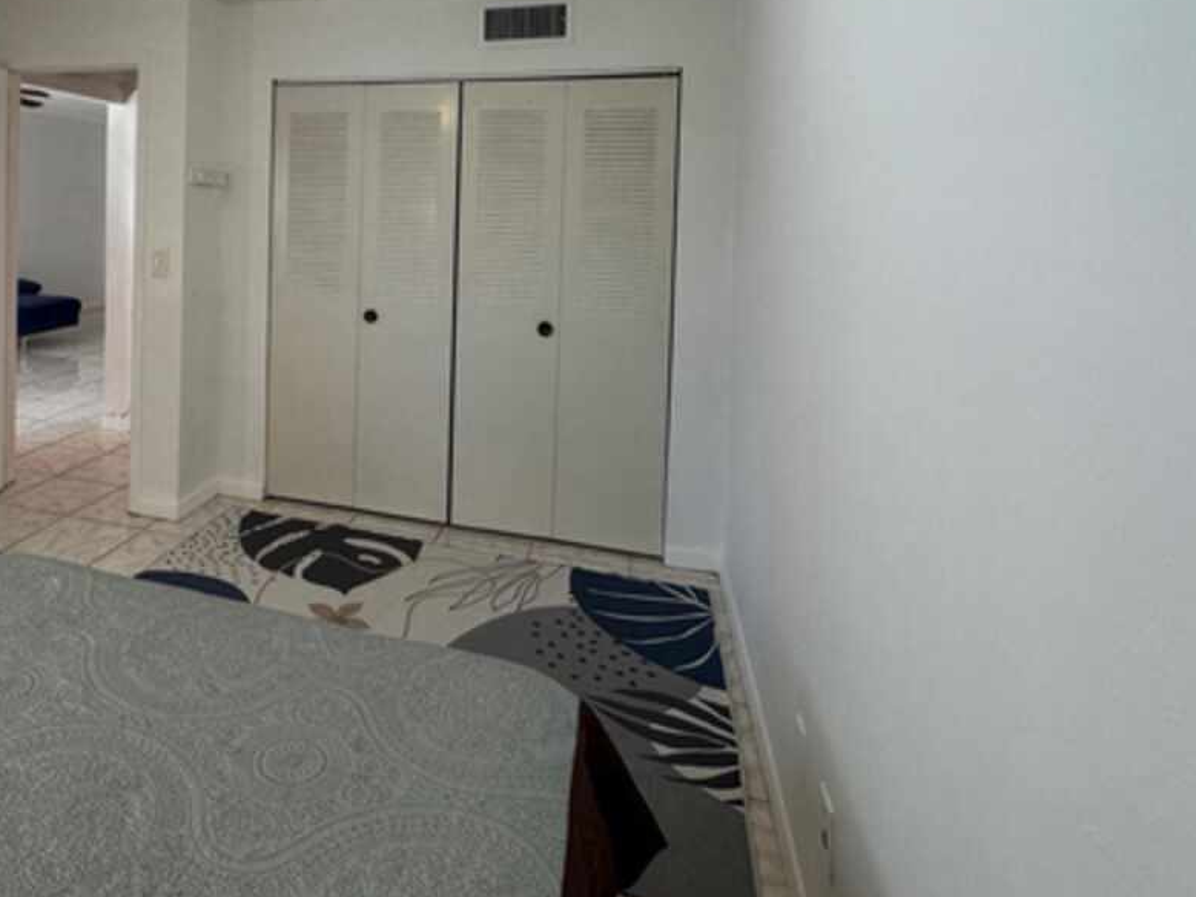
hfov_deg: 71.2
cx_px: 376
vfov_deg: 56.0
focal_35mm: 23
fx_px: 795
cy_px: 223
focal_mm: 2.22
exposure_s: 1/120
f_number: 2.2
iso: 200
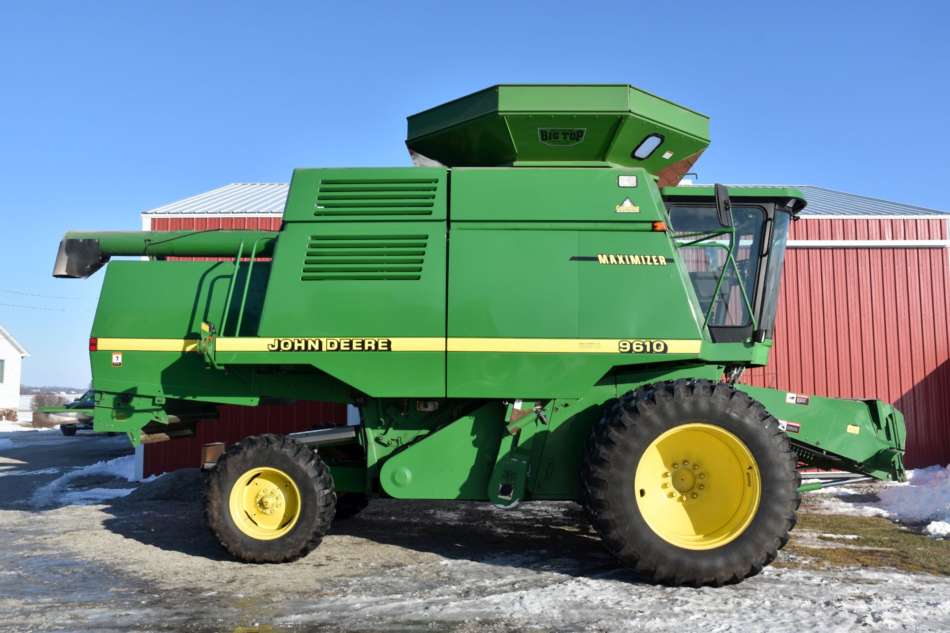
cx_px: 475
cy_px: 316
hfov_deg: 57.2
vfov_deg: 40.0
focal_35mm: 33
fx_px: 871
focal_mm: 22
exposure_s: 1/320
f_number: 9
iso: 200
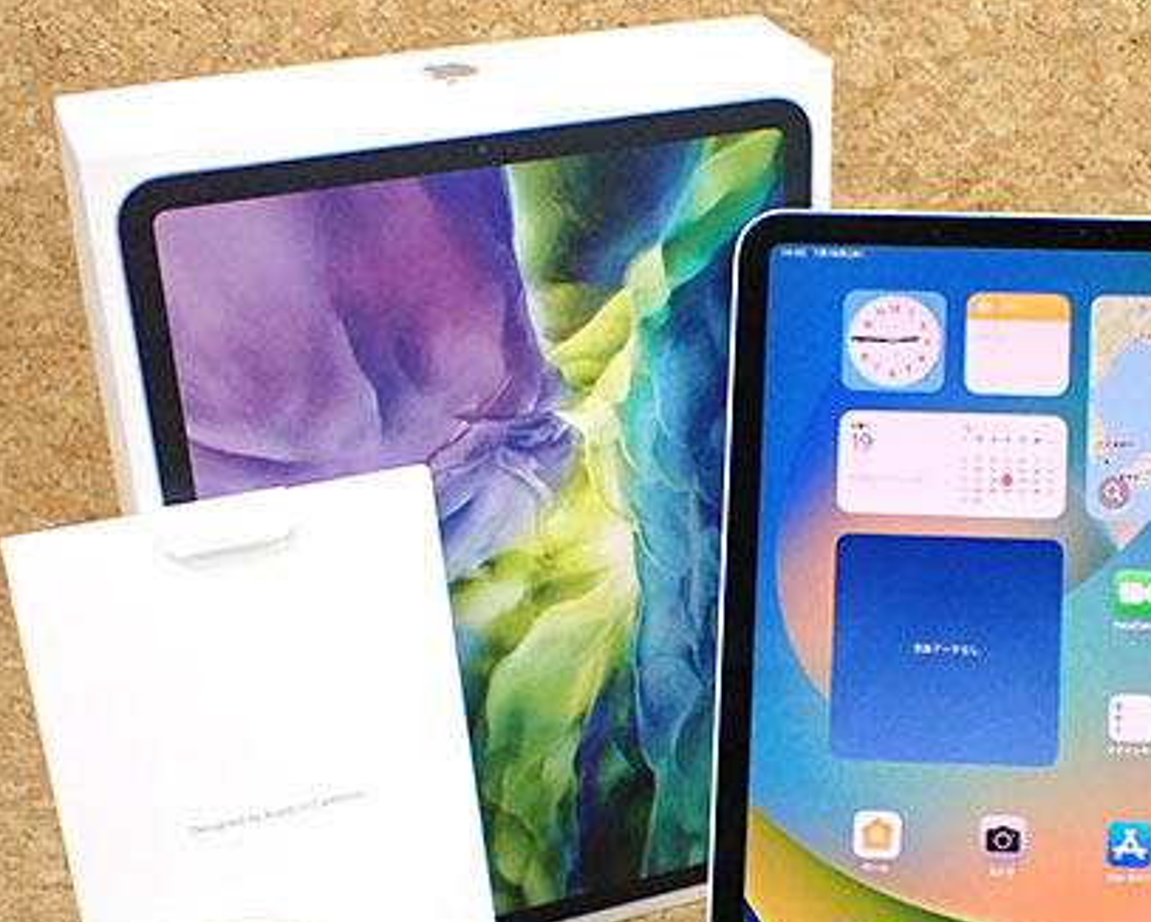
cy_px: 628
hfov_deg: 31.7
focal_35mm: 59
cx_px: 775
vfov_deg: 25.7
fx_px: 2011
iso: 800
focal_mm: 7.31
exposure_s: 1/125
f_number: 2.8
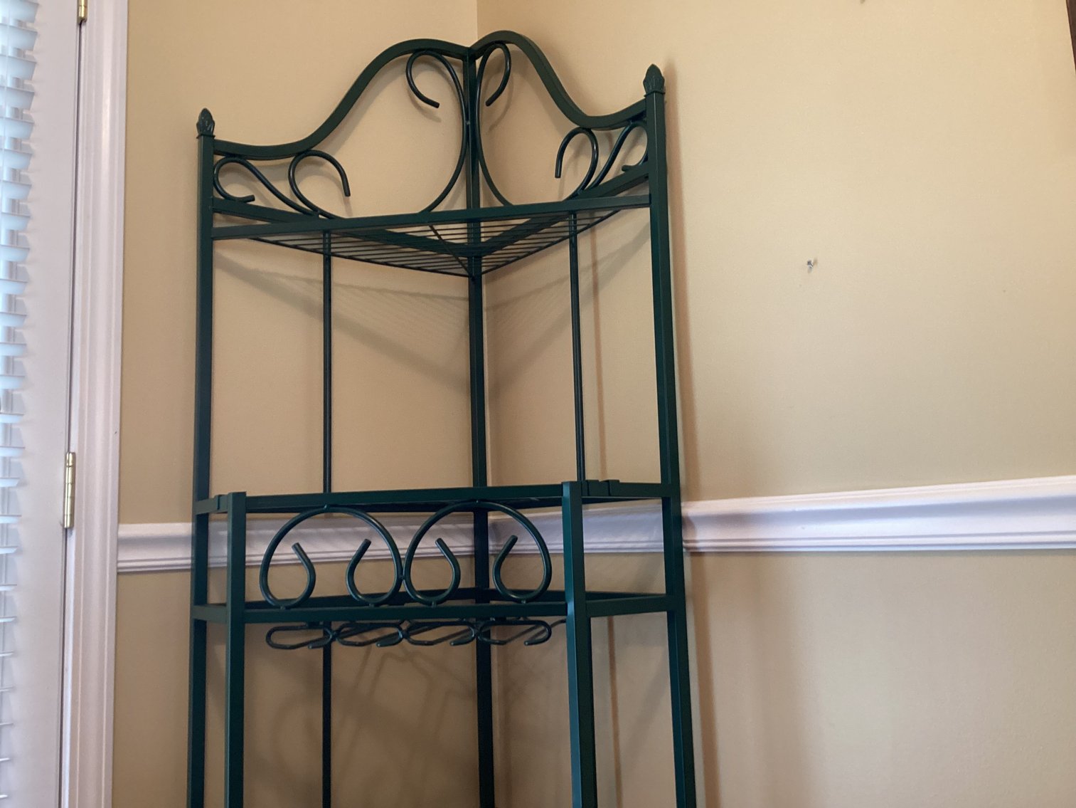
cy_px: 404
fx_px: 964
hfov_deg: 58.3
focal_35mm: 31
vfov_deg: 45.4
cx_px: 538
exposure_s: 1/33
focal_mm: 3.3
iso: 250
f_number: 2.4
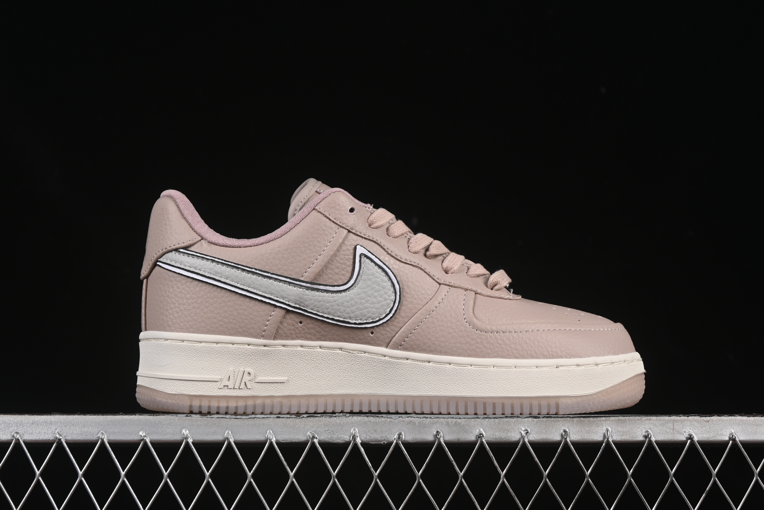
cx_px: 382
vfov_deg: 18.2
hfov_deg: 27.0
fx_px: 1592
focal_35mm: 75
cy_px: 255
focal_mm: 50
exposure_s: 1/80
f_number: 8
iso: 160
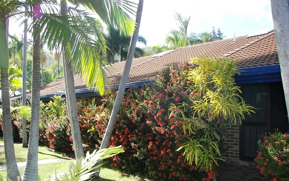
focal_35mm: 39
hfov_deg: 50.4
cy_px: 108
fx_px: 307
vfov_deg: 32.7
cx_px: 147
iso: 50
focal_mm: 6
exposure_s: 1/250
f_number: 2.8
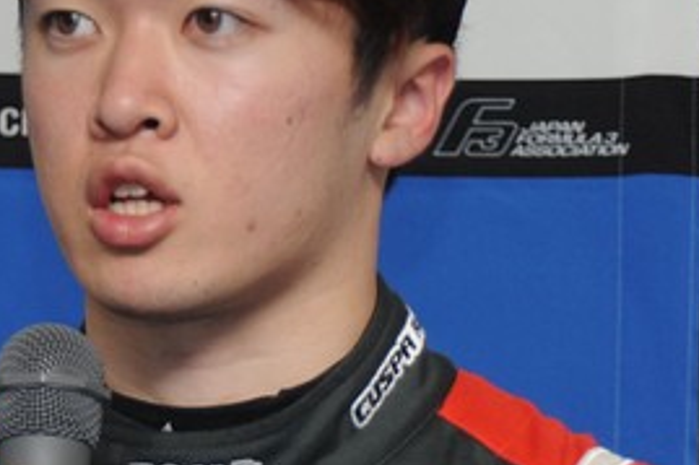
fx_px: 6229
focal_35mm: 321
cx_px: 114
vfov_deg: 4.3
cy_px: 262
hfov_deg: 6.4
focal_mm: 120
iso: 800
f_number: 5.6
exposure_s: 1/250
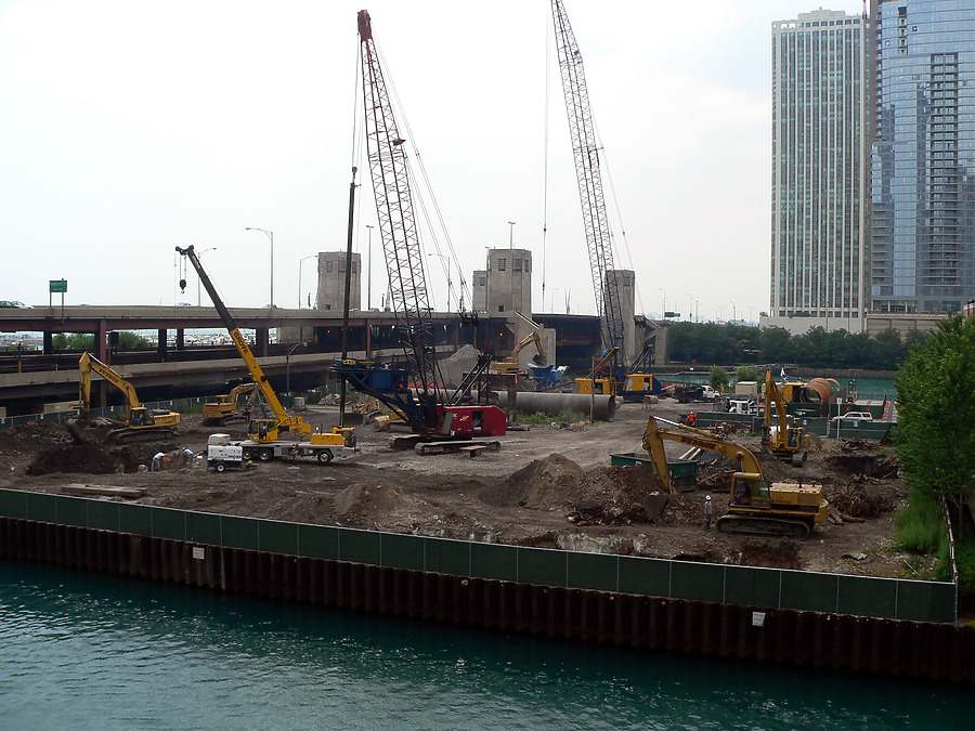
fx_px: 1014
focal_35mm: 36
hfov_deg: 51.4
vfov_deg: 39.7
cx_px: 488
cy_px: 366
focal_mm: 6
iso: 80
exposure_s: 1/500
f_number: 4
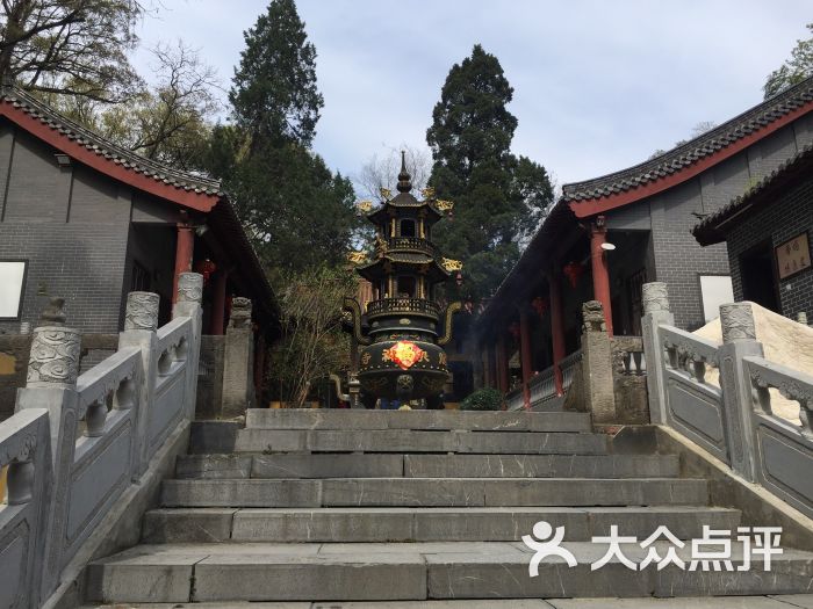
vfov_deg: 48.2
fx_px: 681
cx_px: 406
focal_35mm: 29
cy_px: 304
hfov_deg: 61.7
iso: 32
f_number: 2.2
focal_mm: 4.15
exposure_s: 1/1647
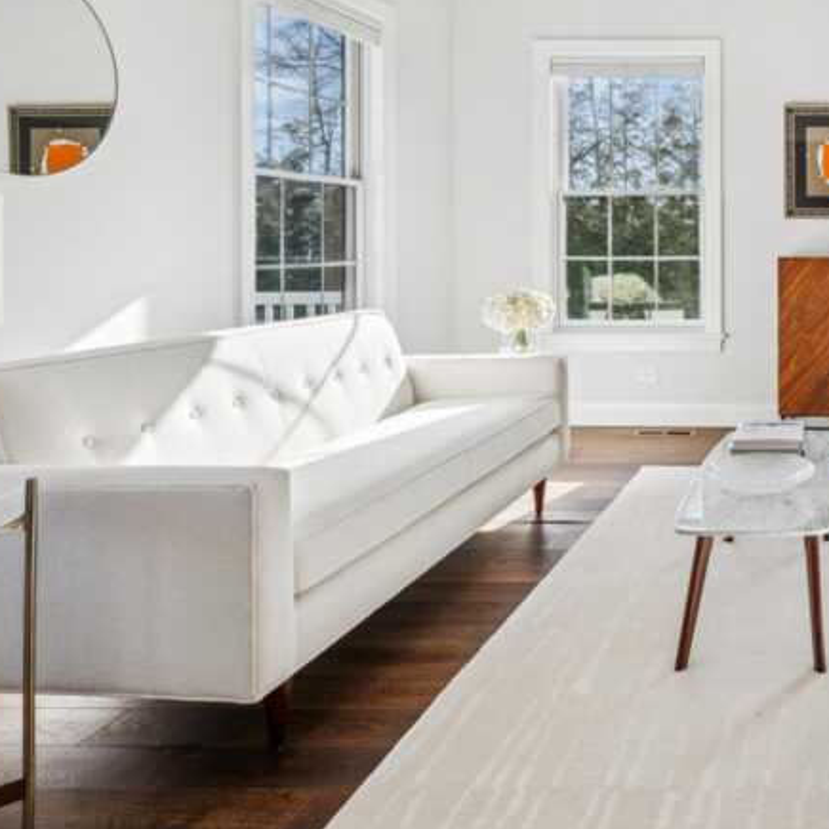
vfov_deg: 55.3
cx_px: 766
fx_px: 786
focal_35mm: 29
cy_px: 336
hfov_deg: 48.9
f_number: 11
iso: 200
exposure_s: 1/60
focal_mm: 14.5
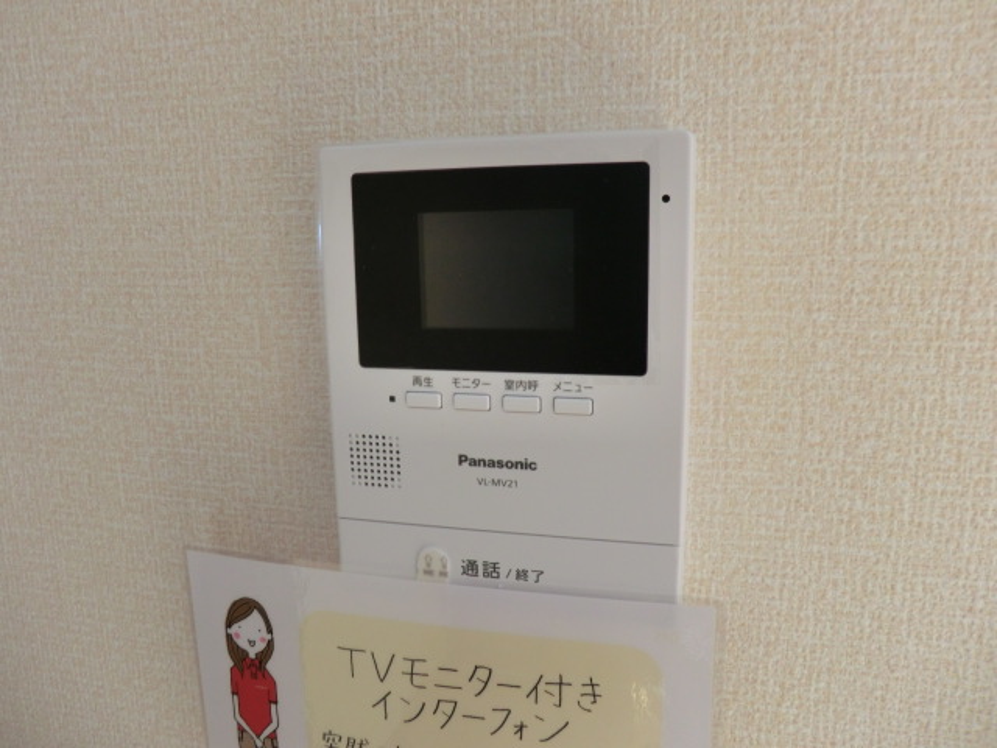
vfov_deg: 56.8
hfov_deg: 71.6
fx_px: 691
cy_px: 374
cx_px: 498
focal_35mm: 24
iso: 125
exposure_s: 1/60
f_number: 3.2
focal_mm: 4.3
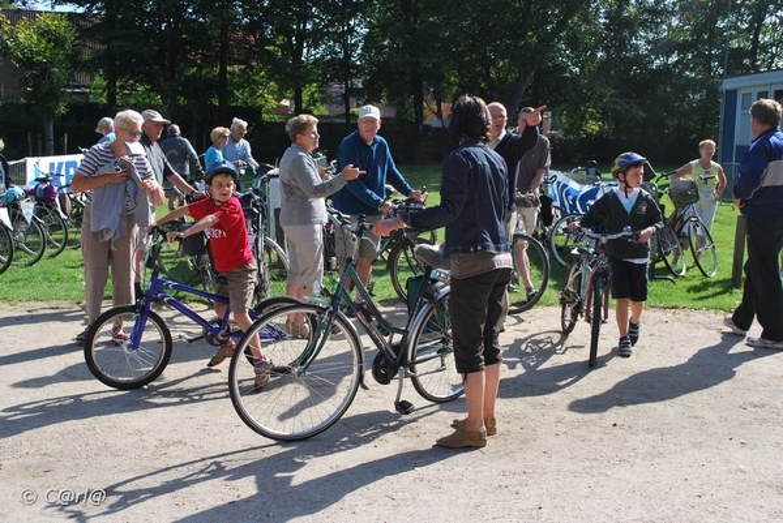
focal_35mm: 44
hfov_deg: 44.9
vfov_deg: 30.9
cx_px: 392
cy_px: 262
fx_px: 947
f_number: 6.3
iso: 100
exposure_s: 1/160
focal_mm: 29
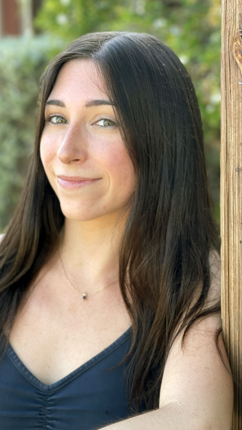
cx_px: 95
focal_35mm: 70
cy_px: 216
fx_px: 798
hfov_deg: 17.2
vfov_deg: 30.1
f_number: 2.2
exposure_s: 1/121
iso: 50
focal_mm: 7.5
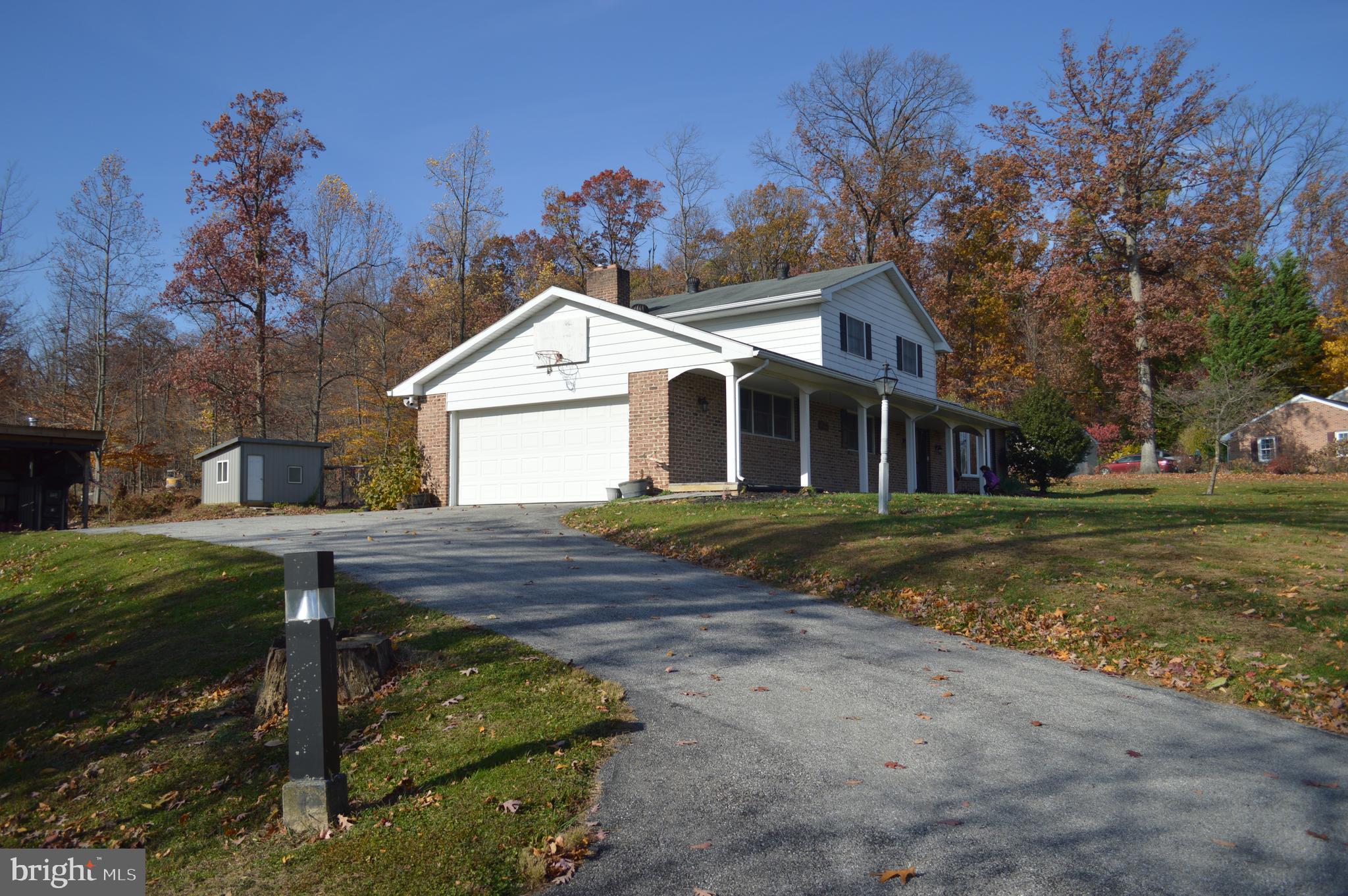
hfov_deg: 67.4
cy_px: 448
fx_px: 1010
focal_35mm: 27
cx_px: 674
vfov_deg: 47.8
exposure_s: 1/1000
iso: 100
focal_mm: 18
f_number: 3.5
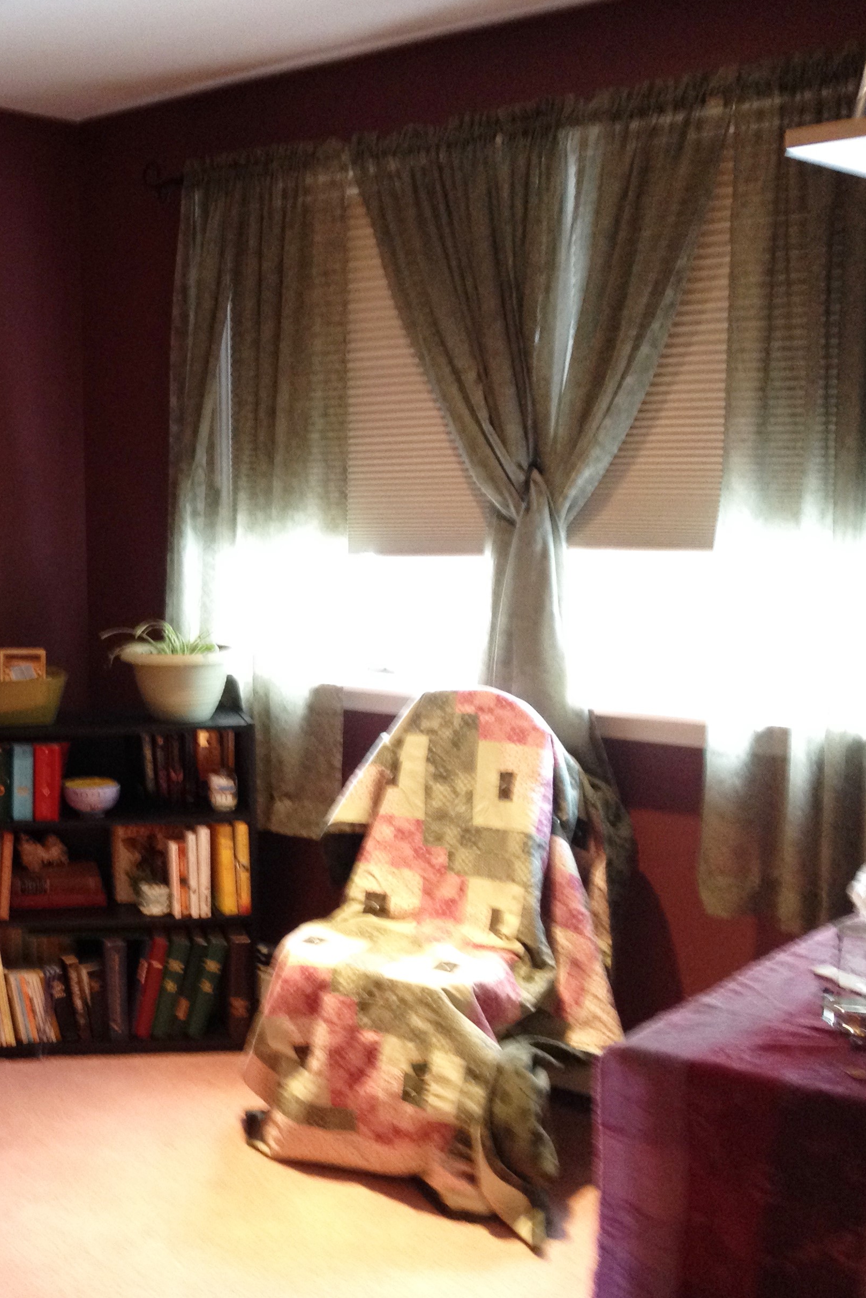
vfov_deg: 40.3
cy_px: 651
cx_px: 32
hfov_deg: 26.3
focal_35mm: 49
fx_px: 1768
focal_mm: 4.28
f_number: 2.4
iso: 200
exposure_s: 1/20
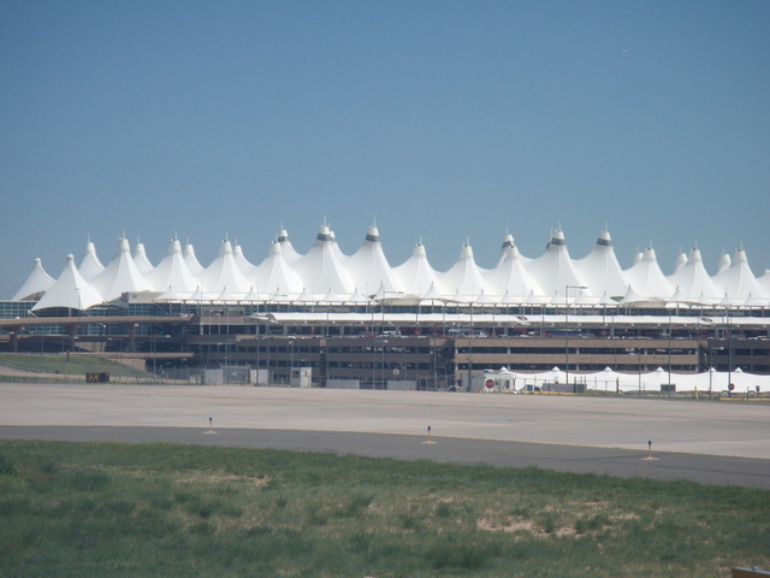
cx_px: 385
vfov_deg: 13.0
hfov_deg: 17.3
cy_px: 289
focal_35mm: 114
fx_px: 2536
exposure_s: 1/455
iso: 64
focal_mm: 19.2
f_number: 7.1
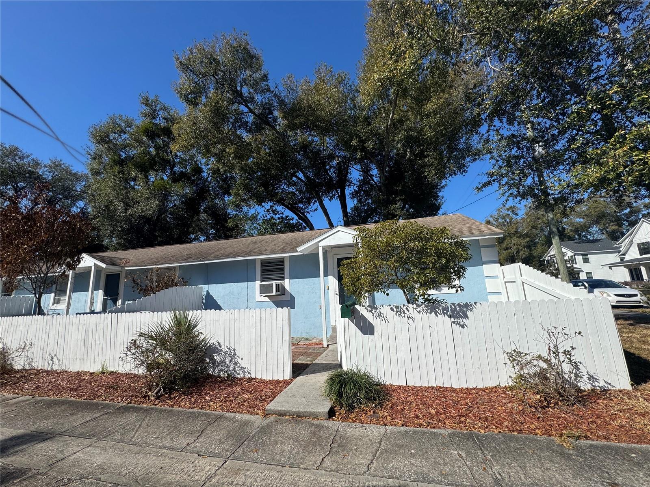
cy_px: 244
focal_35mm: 14
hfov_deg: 102.1
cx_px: 325
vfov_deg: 85.7
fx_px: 263
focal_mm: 2.22
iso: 50
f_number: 2.2
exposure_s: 1/2674
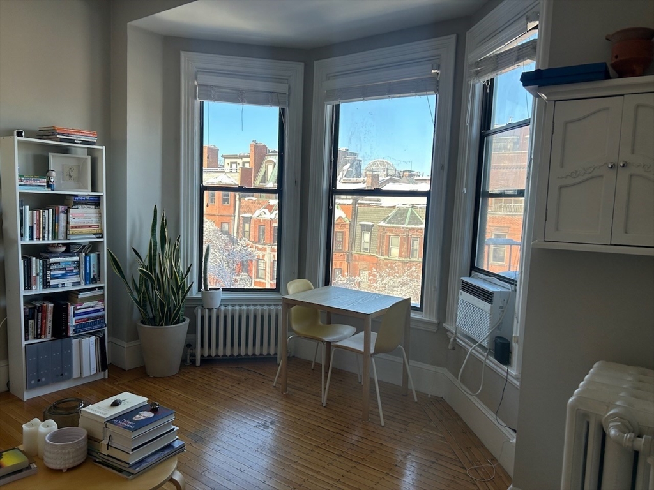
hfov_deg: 67.3
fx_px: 491
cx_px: 327
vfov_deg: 53.1
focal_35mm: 26
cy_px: 245
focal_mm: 5.7
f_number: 1.5
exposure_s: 1/539
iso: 50
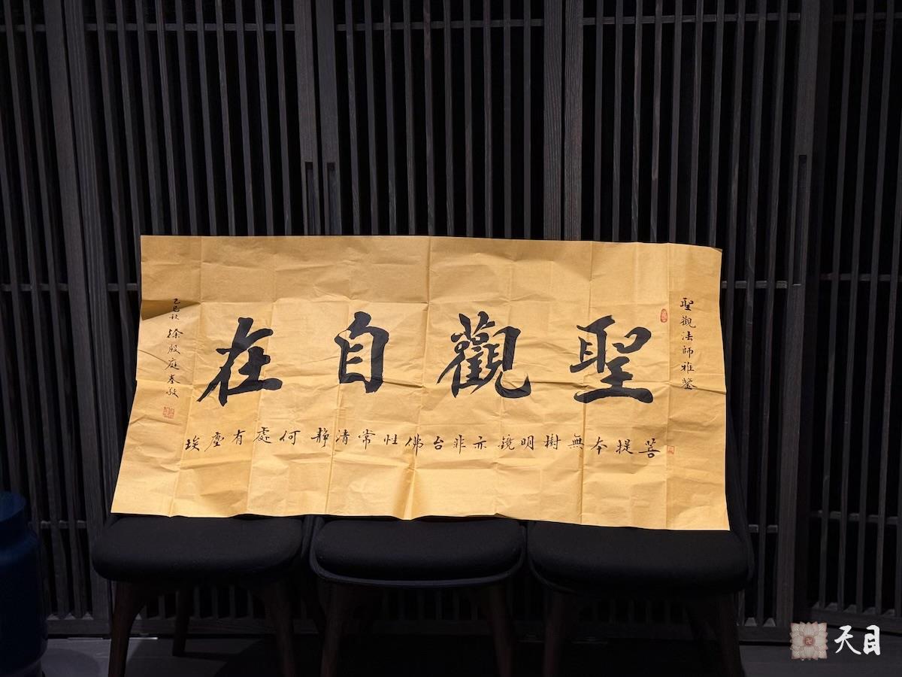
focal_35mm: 48
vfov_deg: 30.3
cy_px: 338
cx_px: 451
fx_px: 1251
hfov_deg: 39.7
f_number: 1.78
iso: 200
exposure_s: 1/50
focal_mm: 6.76
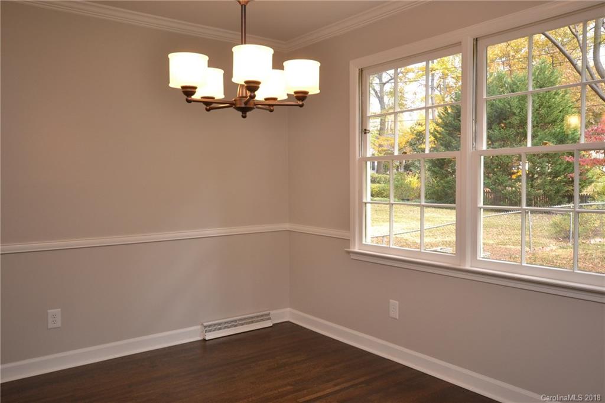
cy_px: 202
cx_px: 302
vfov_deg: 43.6
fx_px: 504
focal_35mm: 30
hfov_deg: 61.9
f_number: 5.6
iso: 560
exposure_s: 1/60
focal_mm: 20
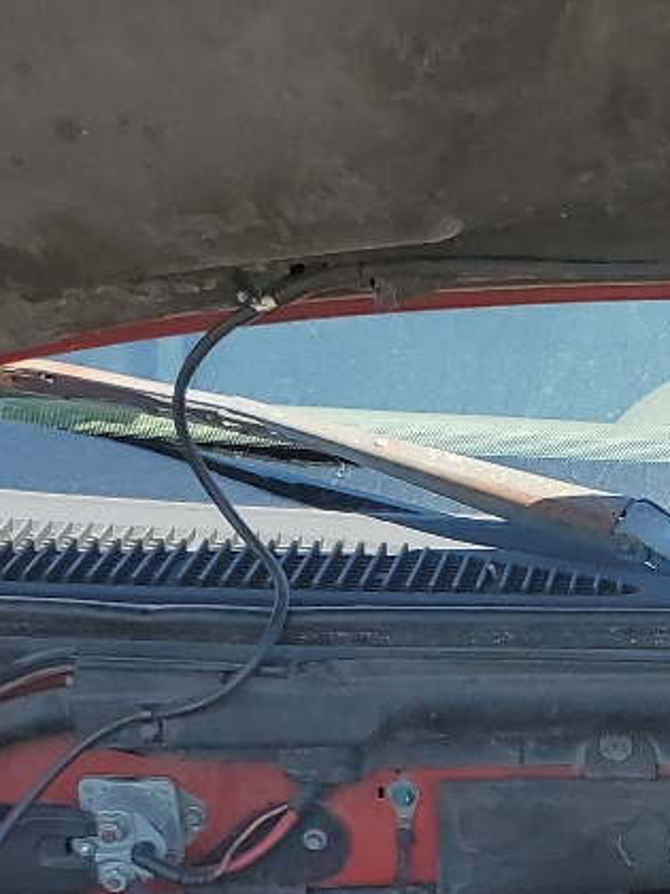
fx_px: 2555
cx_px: 866
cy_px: 934
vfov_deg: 19.2
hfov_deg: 14.3
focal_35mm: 99
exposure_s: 1/769
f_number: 1.5
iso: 50
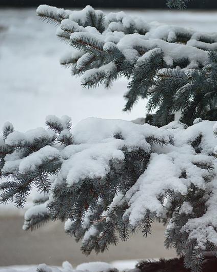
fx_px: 2479
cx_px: 196
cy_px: 136
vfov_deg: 6.3
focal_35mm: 309
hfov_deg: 5.0
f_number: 5
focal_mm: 145
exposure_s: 1/160
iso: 100
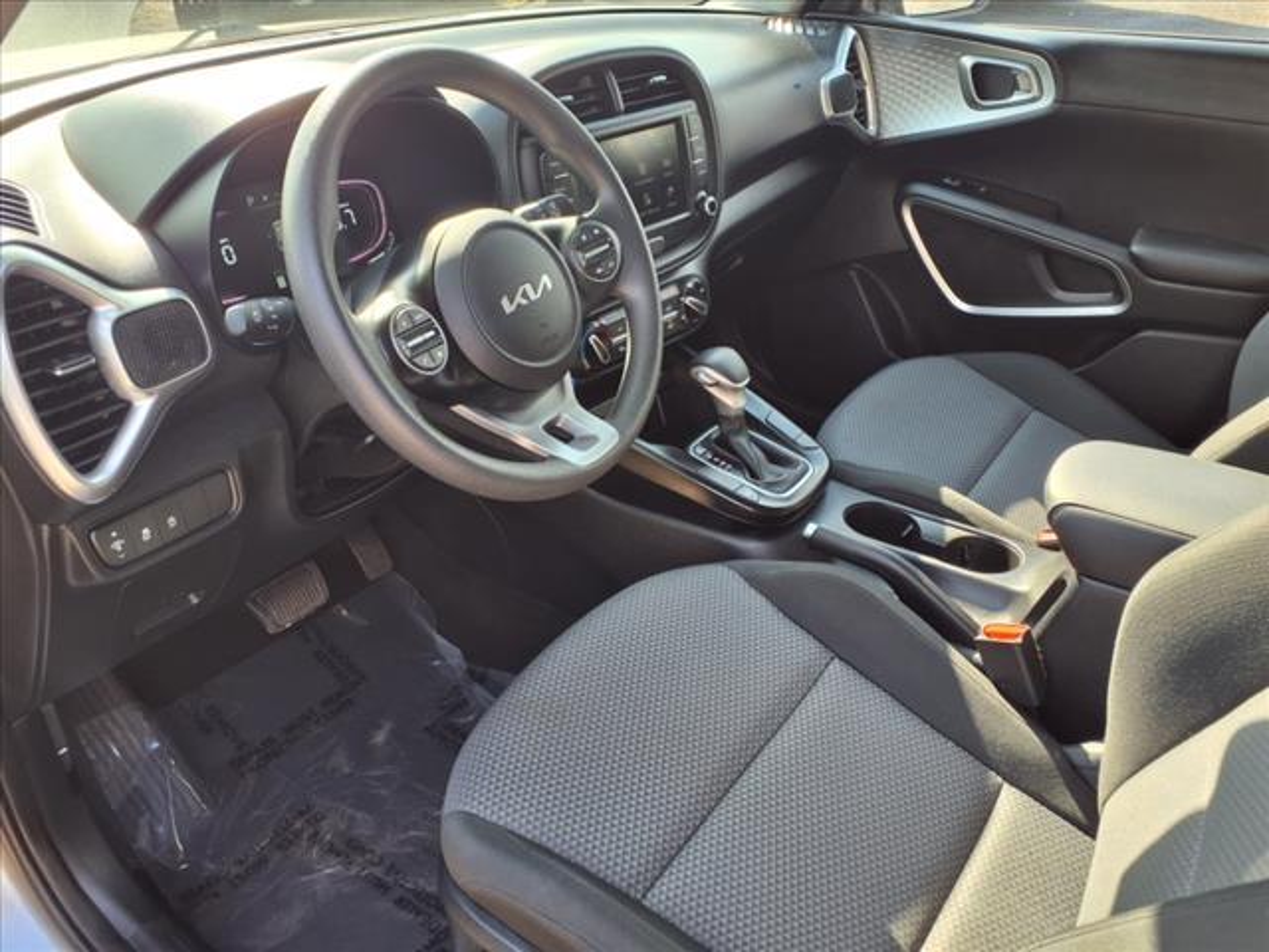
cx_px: 634
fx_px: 990
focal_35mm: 27
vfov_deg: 51.4
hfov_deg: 65.3
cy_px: 476
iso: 40
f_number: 1.9
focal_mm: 3.58
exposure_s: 1/120
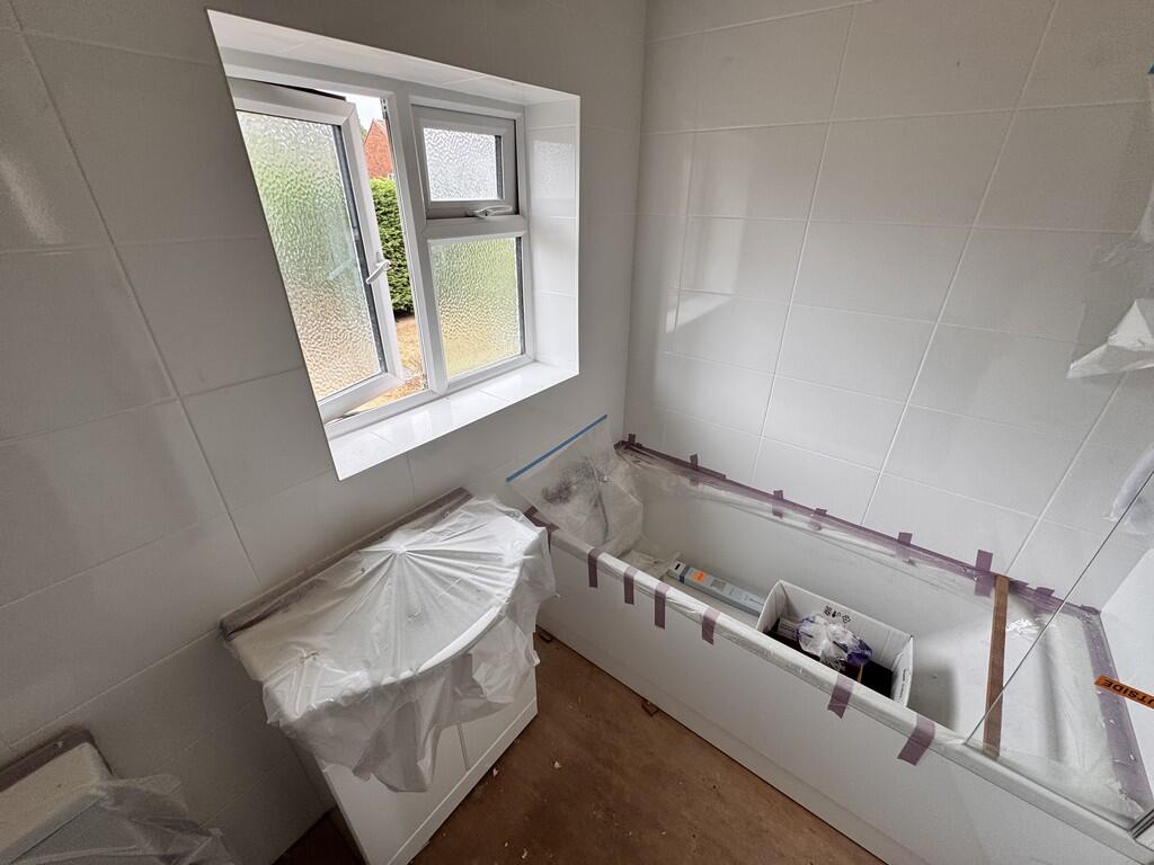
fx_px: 467
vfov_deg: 85.7
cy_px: 432
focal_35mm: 14
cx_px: 577
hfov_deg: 102.1
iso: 50
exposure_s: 1/99
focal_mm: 2.22
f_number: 2.2
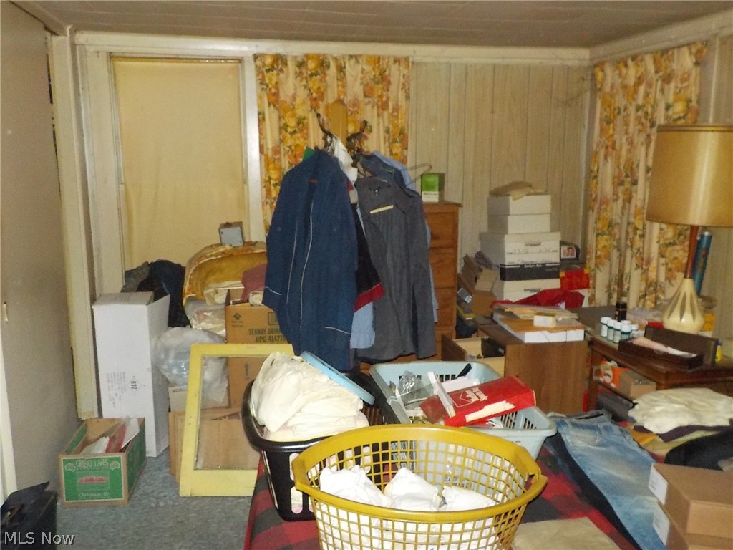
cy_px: 275
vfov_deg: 46.8
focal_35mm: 30
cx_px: 366
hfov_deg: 60.0
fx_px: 635
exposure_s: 1/4
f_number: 3.3
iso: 800
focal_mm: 4.1
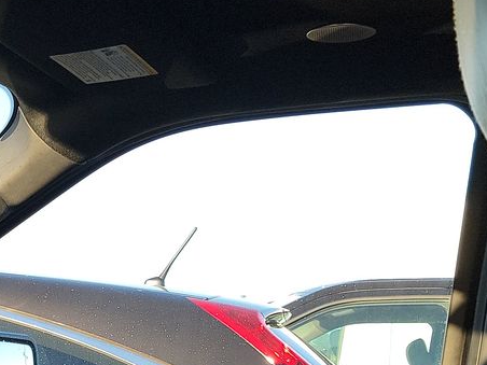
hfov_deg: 21.7
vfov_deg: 16.5
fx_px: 1196
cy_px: 459
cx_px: -58
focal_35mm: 85
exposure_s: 1/119
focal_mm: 6.7
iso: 51
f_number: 1.8
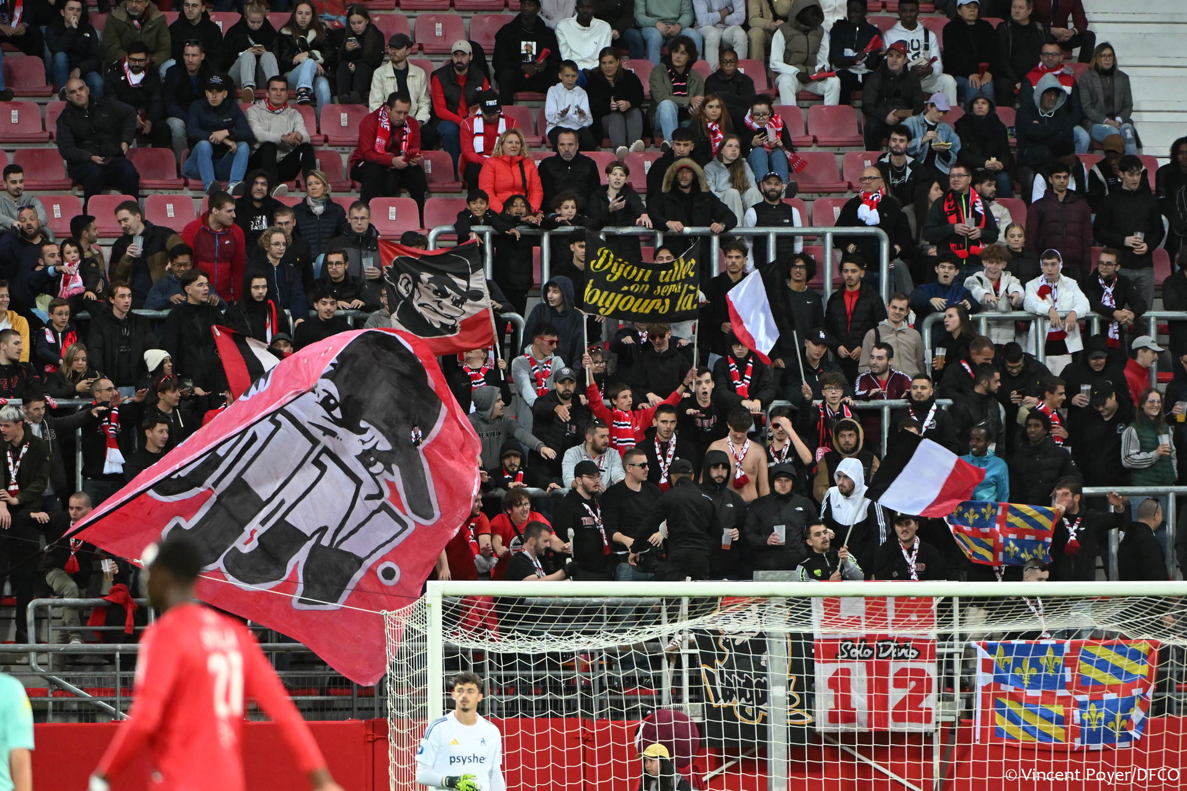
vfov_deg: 2.3
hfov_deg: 3.4
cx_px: 593
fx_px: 19846
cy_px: 396
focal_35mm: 602
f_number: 4
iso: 4000
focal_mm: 400
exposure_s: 1/500
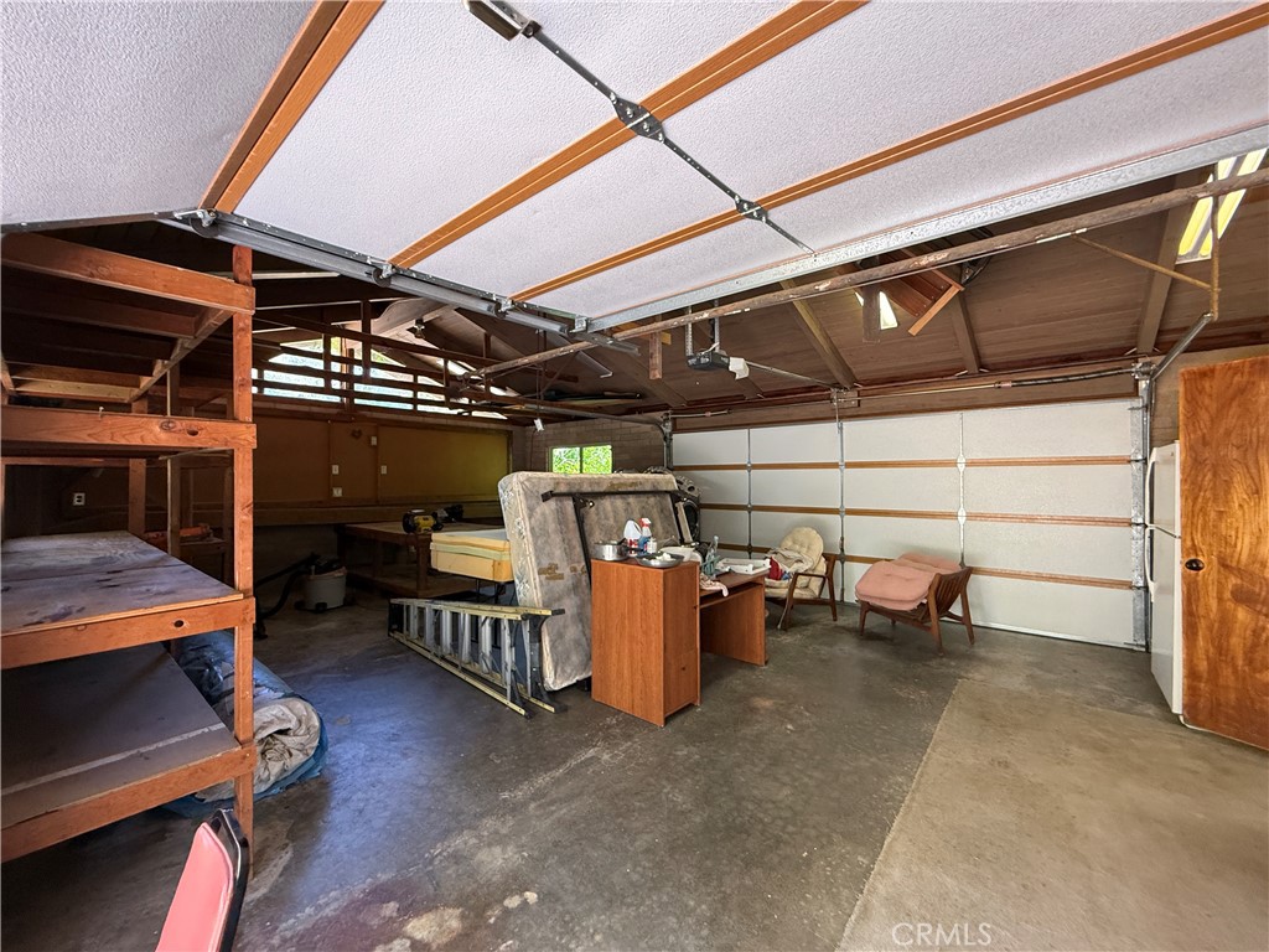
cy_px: 476
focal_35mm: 14
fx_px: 513
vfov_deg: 85.7
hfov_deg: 102.1
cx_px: 634
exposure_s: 1/82
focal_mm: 2.22
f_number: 2.2
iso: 400
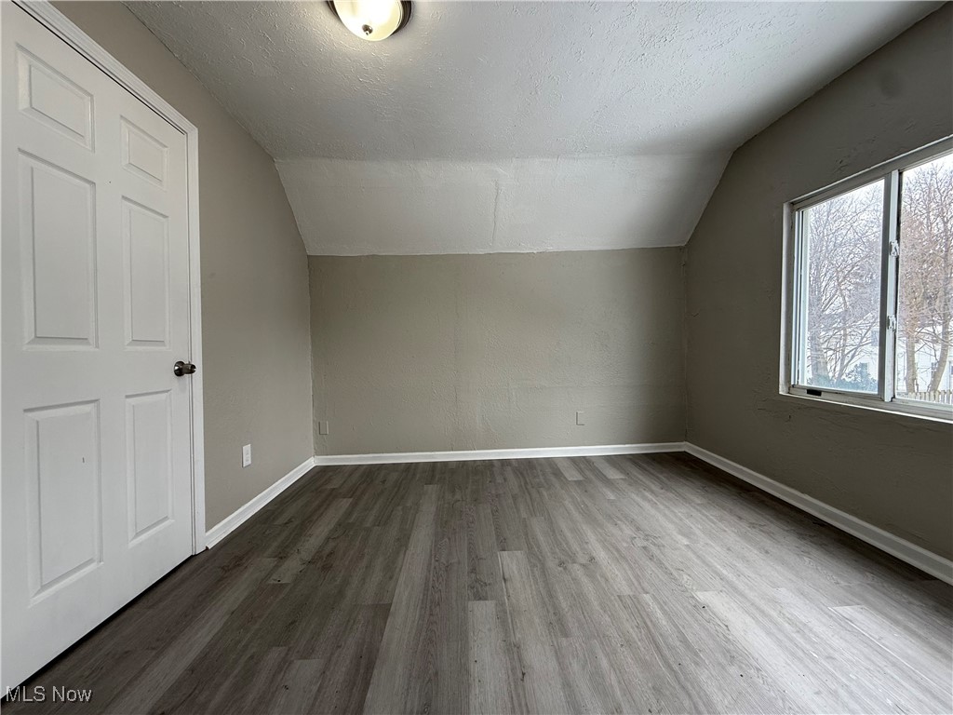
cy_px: 358
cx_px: 476
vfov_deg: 85.7
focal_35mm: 14
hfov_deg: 102.1
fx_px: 385
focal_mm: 2.22
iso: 80
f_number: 2.2
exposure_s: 1/99
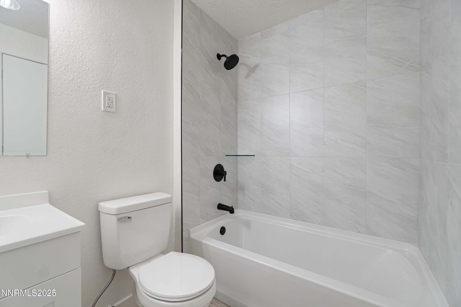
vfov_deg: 77.3
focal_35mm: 15
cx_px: 230
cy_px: 154
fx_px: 192
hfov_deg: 100.4
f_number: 6.3
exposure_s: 1/1.25
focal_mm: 10
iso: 100
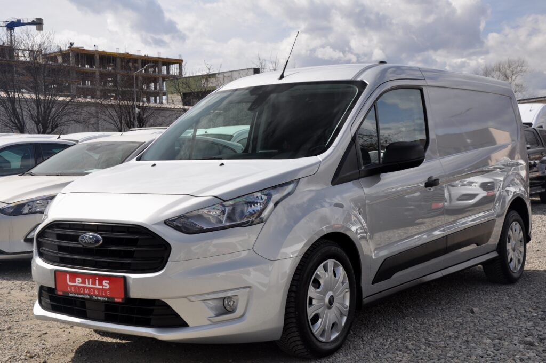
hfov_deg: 41.2
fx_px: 727
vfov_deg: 28.0
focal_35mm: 48
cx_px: 273
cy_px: 182
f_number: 10
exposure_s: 1/400
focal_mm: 32
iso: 400
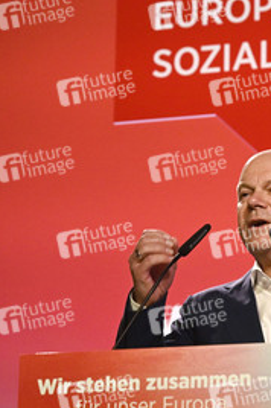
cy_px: 202
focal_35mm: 202
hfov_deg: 6.8
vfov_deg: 10.2
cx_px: 208
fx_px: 2287
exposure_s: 1/320
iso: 6400
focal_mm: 120
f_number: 5.6
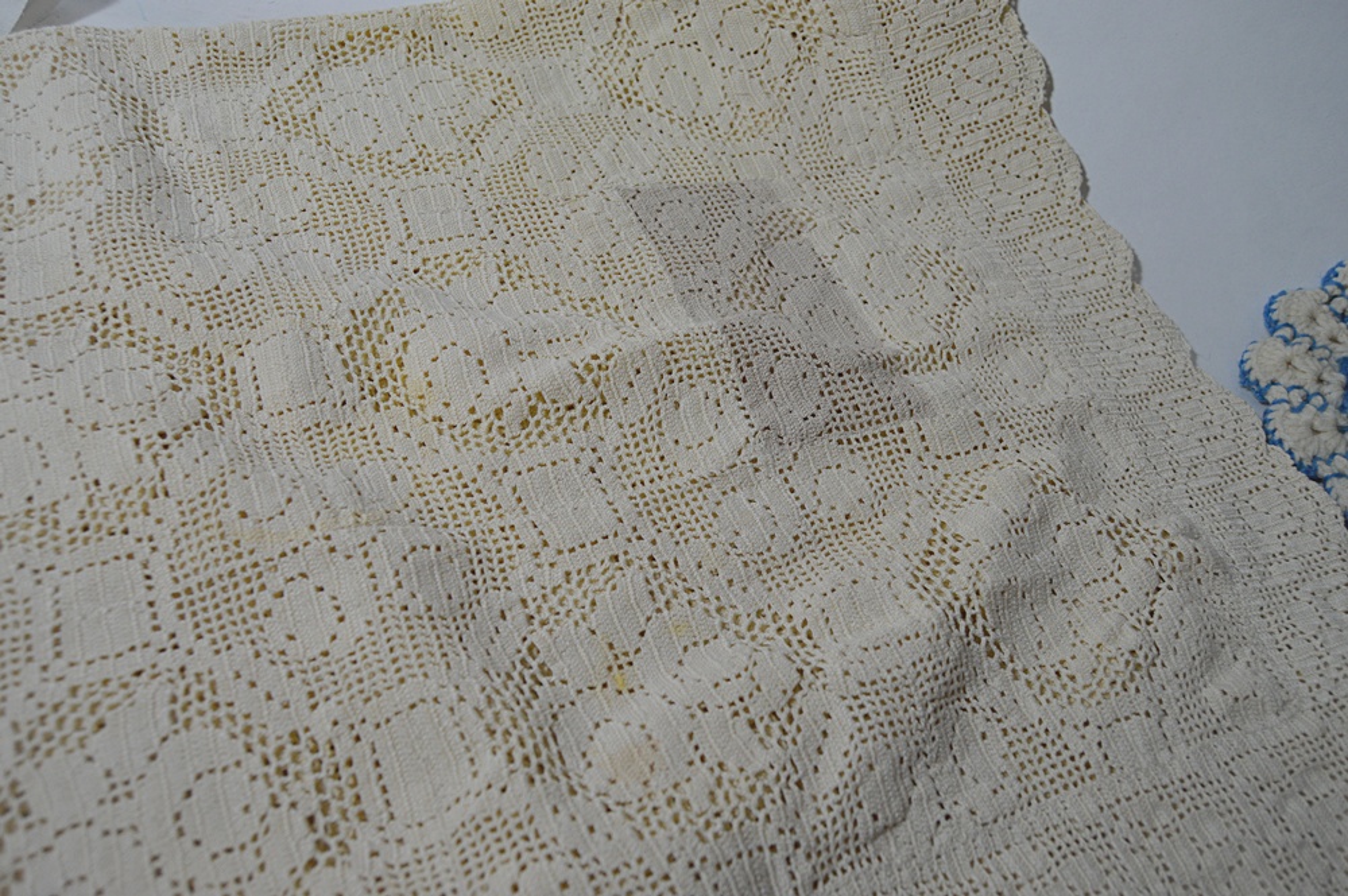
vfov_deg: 45.6
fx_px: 1066
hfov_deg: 64.6
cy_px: 448
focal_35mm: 28
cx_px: 674
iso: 400
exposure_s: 1/100
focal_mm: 19
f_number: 5
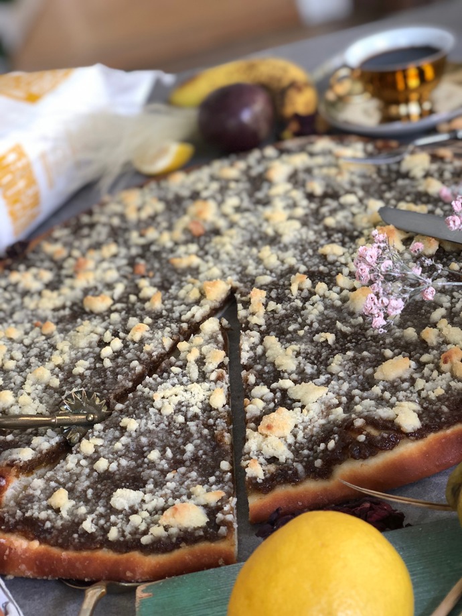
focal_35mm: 52
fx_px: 925
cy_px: 308
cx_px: 231
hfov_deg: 28.1
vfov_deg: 36.8
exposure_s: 1/50
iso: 64
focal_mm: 6
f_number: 2.4
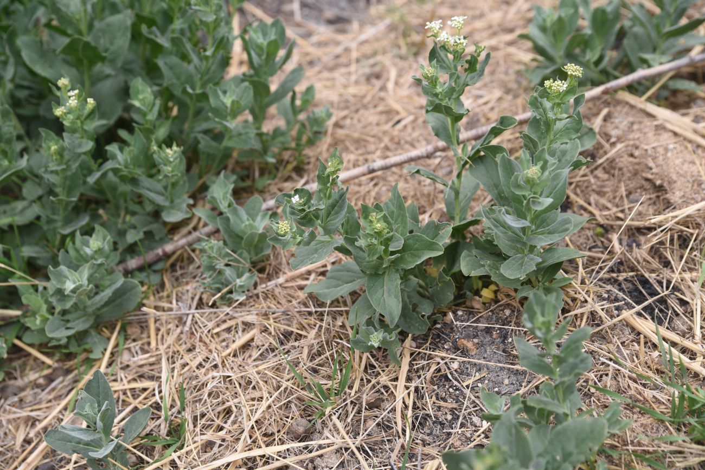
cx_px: 352
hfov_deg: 35.6
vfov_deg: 24.2
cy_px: 235
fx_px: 1097
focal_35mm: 56
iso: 200
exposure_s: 1/160
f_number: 6.3
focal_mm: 56
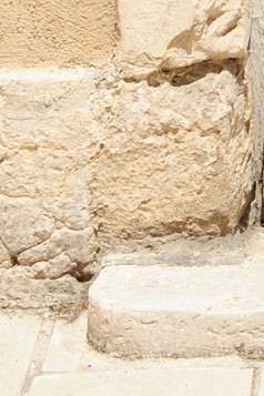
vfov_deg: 5.5
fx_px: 3850
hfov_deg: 3.9
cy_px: -836
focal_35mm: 350
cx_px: 648
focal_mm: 52
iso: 200
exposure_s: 1/160
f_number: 13
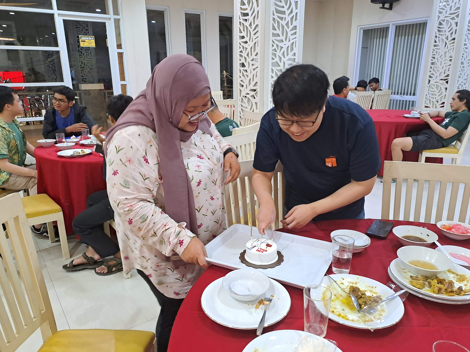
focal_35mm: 26
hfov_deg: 67.3
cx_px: 236
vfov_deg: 53.1
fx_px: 353
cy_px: 179
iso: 320
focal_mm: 4.65
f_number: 1.8
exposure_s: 1/33
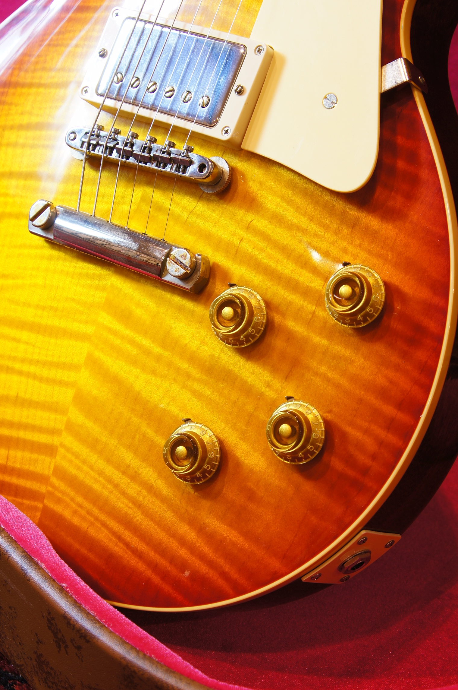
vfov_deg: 24.6
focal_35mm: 82
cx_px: 229
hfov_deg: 16.5
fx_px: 1578
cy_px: 345
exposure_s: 1/2
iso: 100
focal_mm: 55
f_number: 9
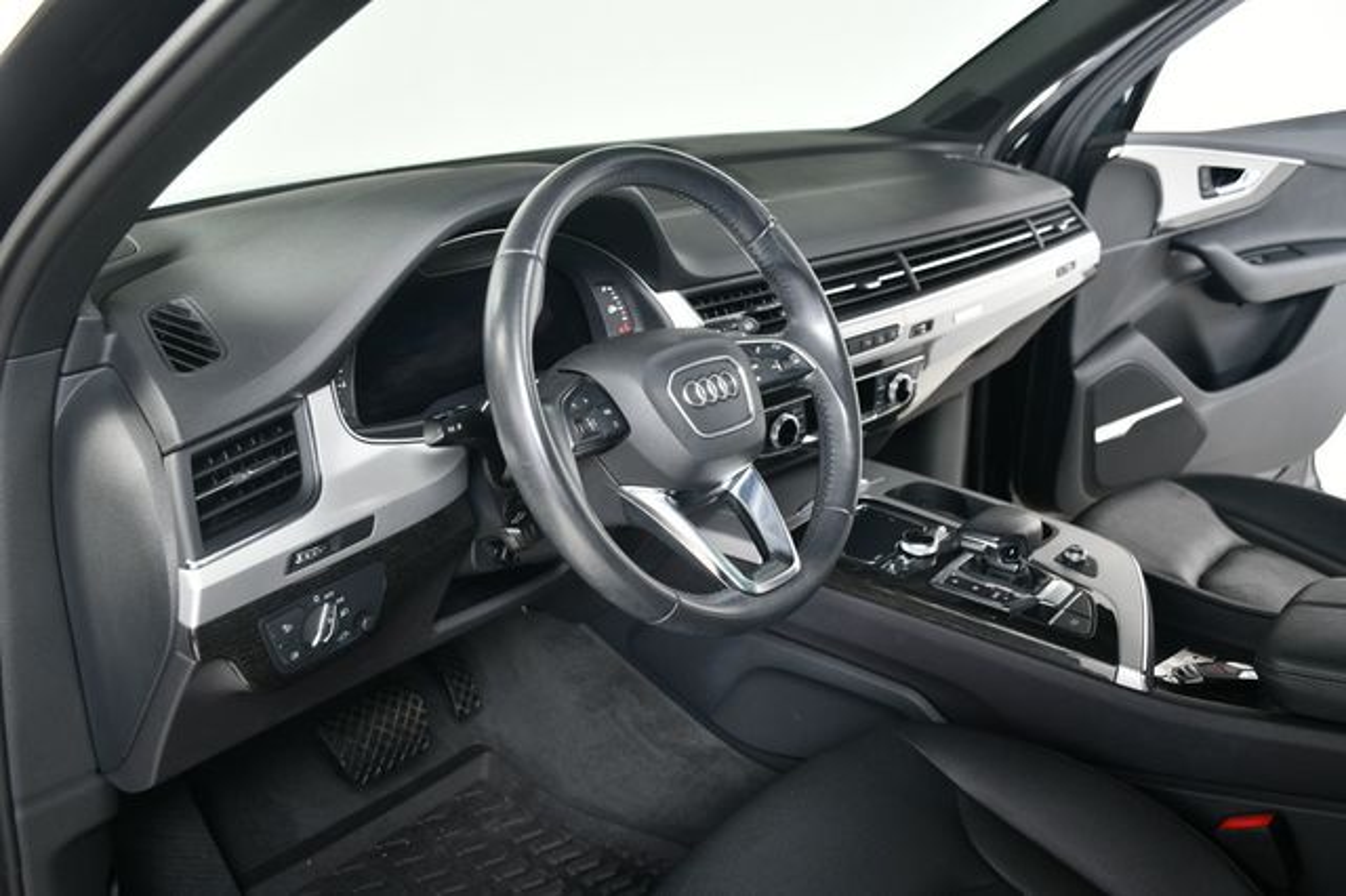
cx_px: 673
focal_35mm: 34
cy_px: 448
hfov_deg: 55.8
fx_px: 1271
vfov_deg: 38.8
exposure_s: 1/160
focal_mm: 23
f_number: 4
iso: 100
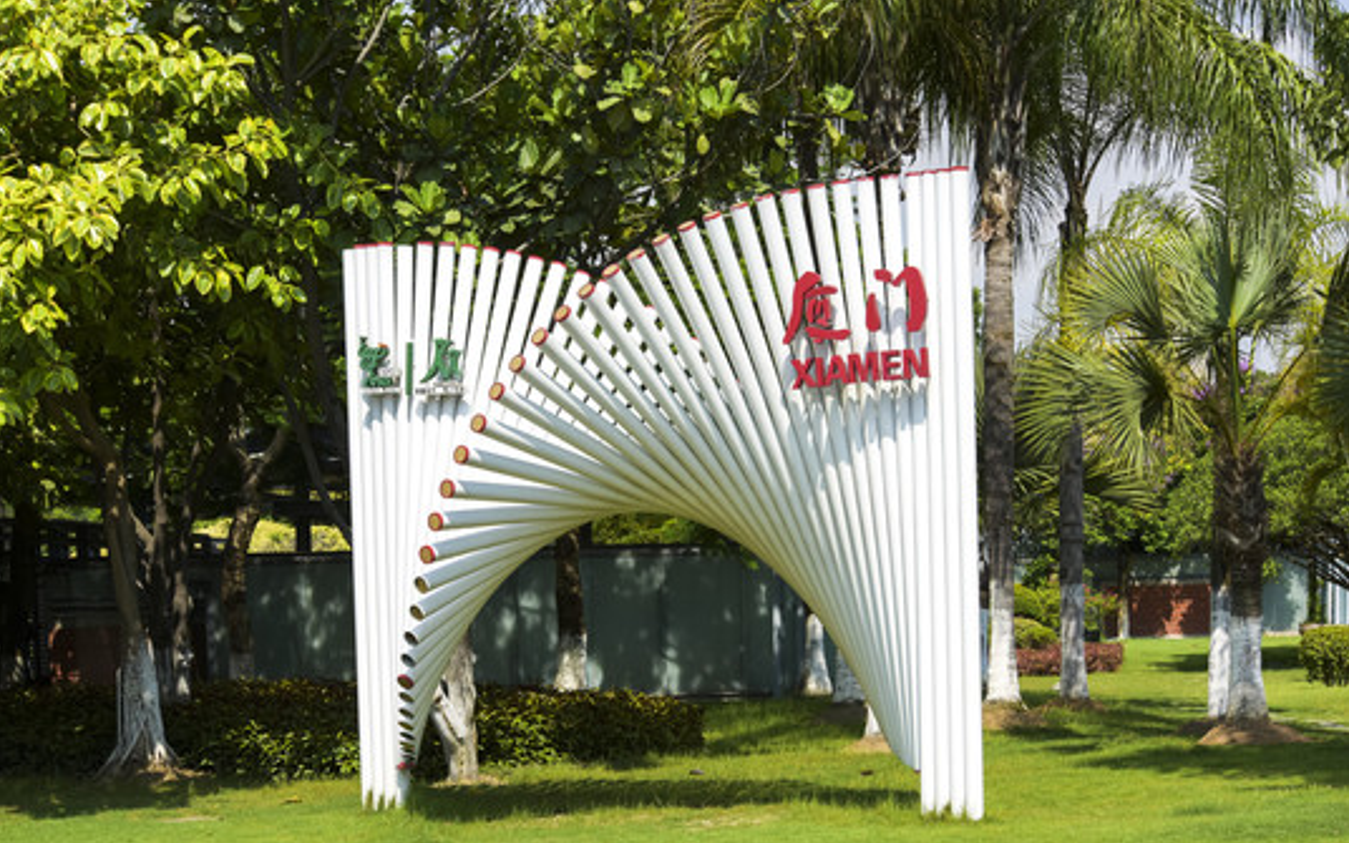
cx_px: 673
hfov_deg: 25.2
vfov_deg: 15.9
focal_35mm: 82
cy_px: 433
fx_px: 3015
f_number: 11
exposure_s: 1/320
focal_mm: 80
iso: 100
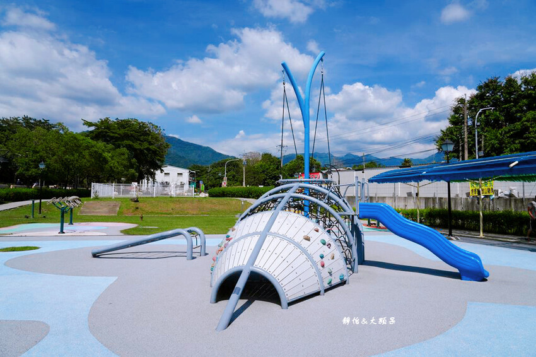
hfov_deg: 73.8
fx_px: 357
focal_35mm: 24
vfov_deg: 53.1
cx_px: 268
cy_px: 178
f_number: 8
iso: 320
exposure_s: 1/2000
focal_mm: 24
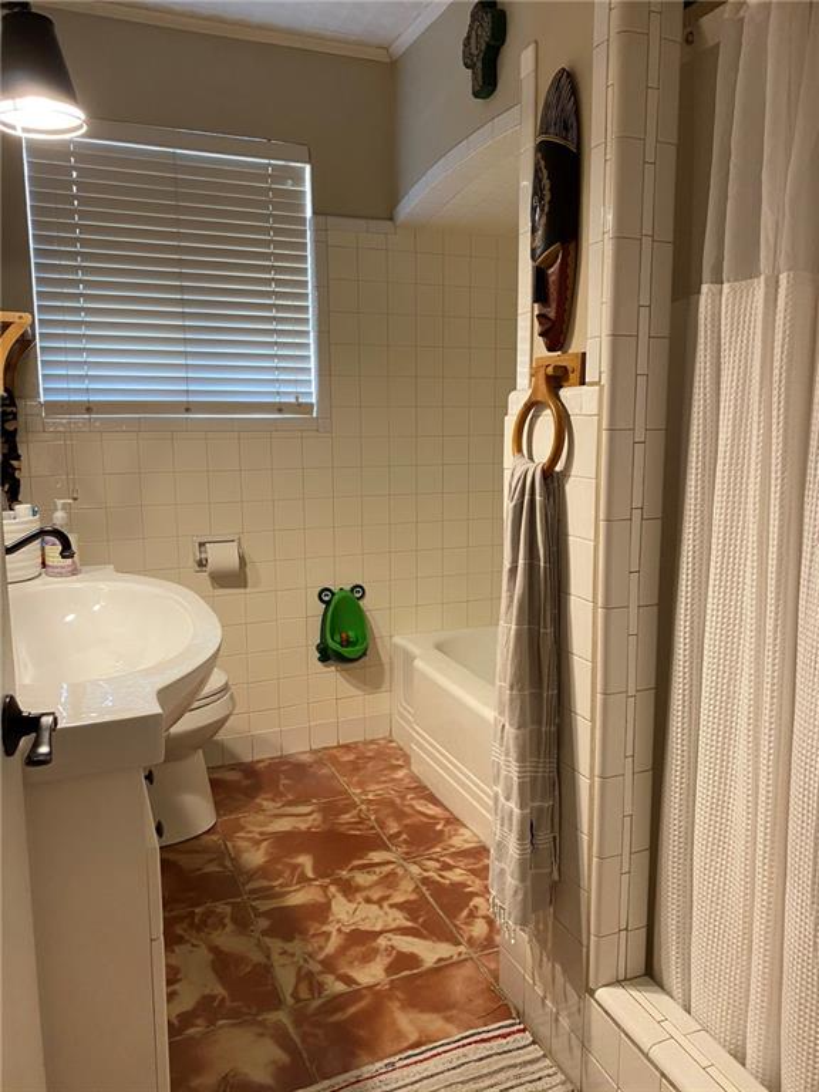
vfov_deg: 67.3
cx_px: 410
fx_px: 820
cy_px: 546
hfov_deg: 53.1
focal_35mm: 26
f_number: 1.8
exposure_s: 1/60
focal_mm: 4.25
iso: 160
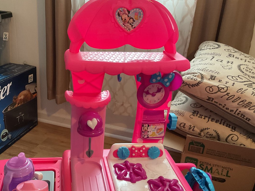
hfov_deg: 45.2
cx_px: 90
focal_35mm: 41
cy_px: 127
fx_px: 302
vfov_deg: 34.8
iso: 320
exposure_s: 1/40
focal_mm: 3
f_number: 1.8
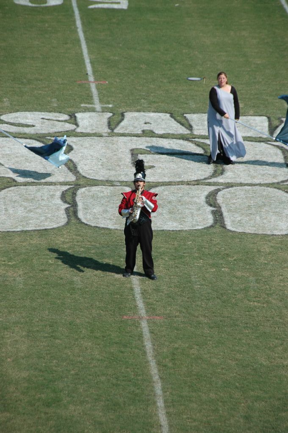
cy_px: 216
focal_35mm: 300
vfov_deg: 6.9
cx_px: 144
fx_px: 3609
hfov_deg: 4.6
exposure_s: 1/640
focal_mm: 200
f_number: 6.3
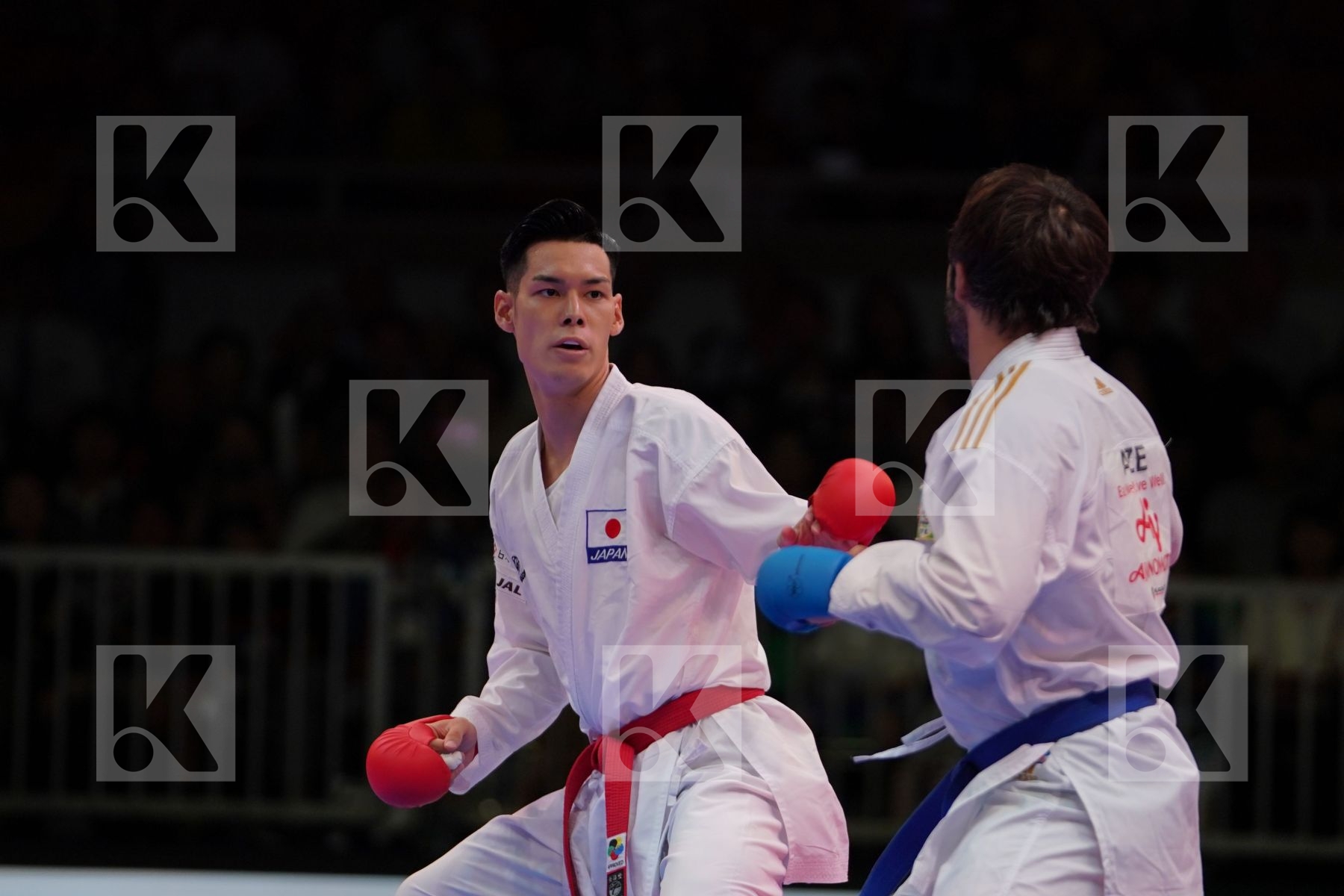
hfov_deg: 7.5
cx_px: 672
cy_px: 448
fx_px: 10191
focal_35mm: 273
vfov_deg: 5.0
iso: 500
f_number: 2.8
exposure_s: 1/1000
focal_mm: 182
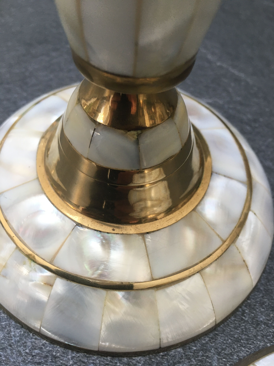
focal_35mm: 29
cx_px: 137
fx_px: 306
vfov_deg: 61.7
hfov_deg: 48.2
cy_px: 183
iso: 50
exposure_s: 1/33
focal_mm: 4.15
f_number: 2.2
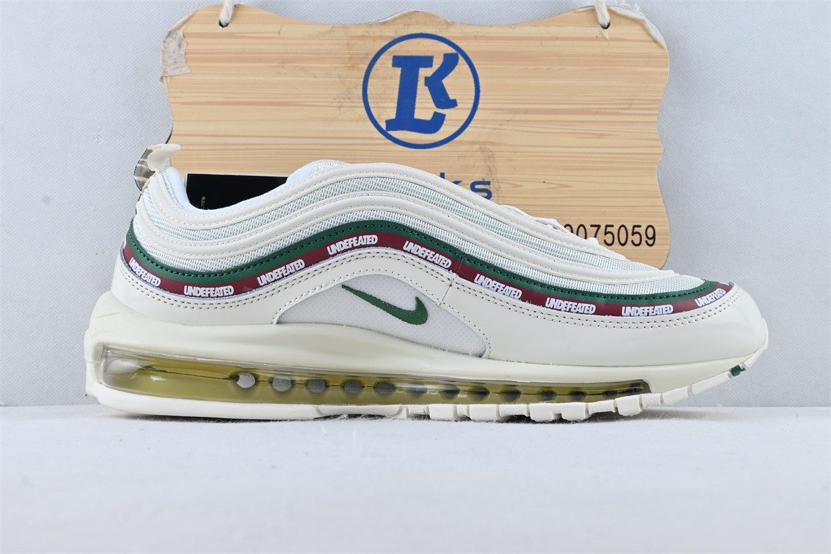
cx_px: 416
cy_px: 277
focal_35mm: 46
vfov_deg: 29.4
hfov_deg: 43.0
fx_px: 1056
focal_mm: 30.5
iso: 100
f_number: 10
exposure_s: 1/15
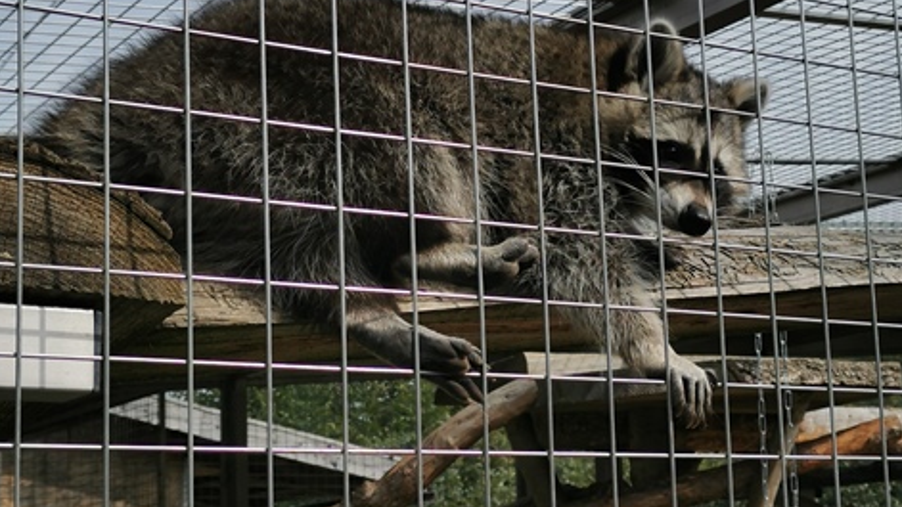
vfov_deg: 17.0
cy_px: 262
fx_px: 1698
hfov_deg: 29.7
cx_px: 450
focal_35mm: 71
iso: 50
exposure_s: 1/4587
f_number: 1.8
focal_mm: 5.58
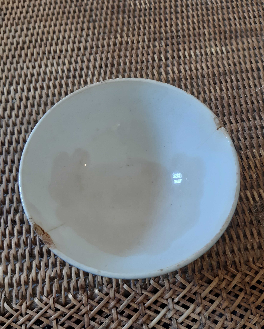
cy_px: 173
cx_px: 130
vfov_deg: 62.2
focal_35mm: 28
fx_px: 273
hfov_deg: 51.5
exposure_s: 1/50
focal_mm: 3.92
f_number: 1.7
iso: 125
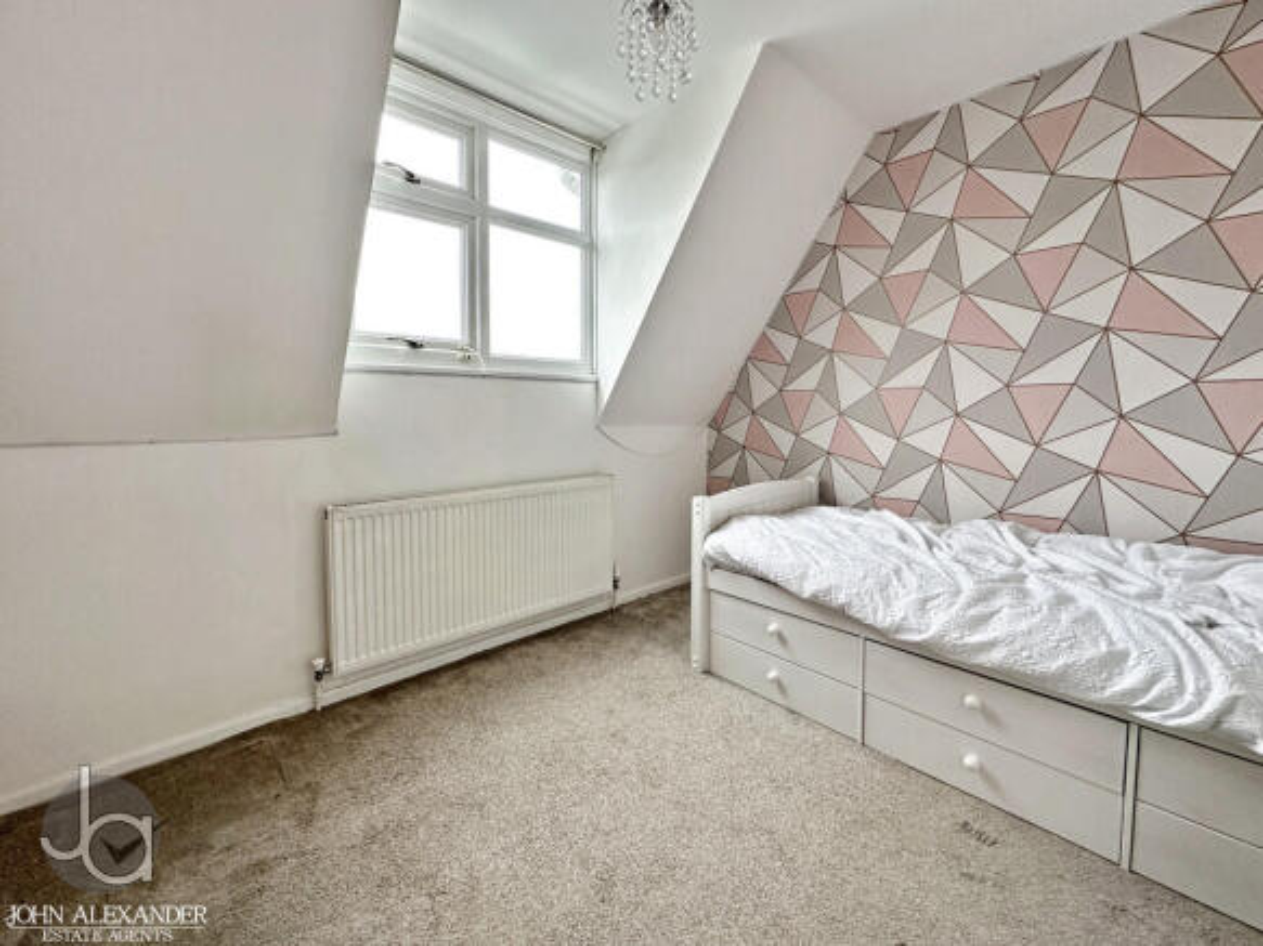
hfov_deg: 102.1
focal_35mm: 14
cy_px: 473
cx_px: 632
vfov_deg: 85.7
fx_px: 511
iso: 160
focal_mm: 2.22
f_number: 2.2
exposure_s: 1/50
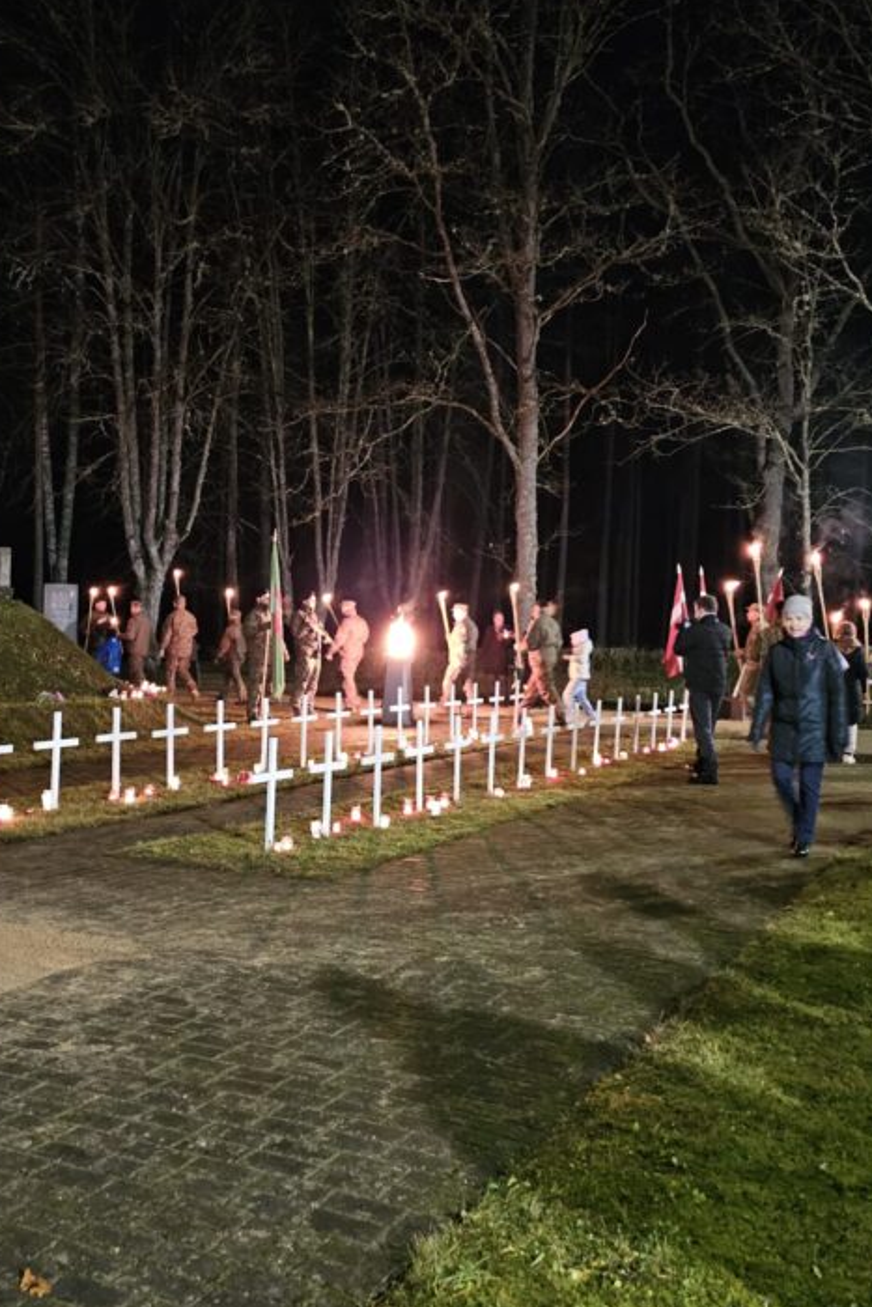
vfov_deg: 54.4
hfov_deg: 37.8
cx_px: 360
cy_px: 603
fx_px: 1271
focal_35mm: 35
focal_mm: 6.3
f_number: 1.7
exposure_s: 1/25
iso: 1250
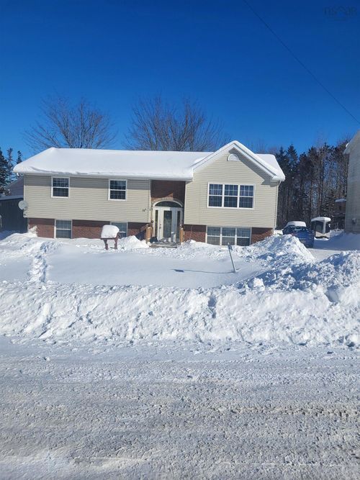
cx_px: 180
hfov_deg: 53.0
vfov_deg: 67.3
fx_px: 361
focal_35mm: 26
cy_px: 240
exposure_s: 1/4913
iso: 40
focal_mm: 5.4
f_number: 1.8
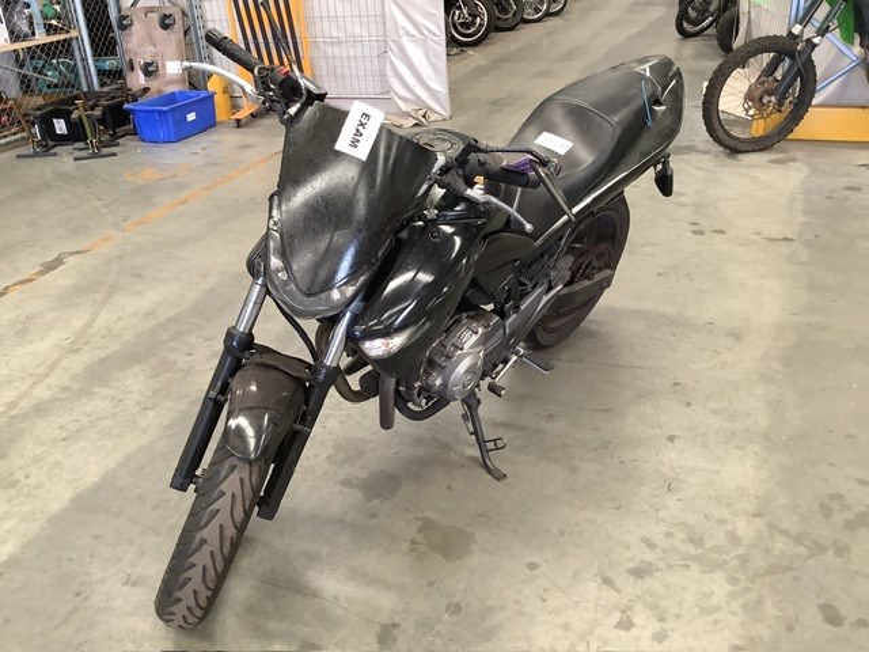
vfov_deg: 45.4
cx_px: 434
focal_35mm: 31
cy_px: 326
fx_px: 778
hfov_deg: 58.4
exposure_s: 1/50
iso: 125
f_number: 2.4
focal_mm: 3.3
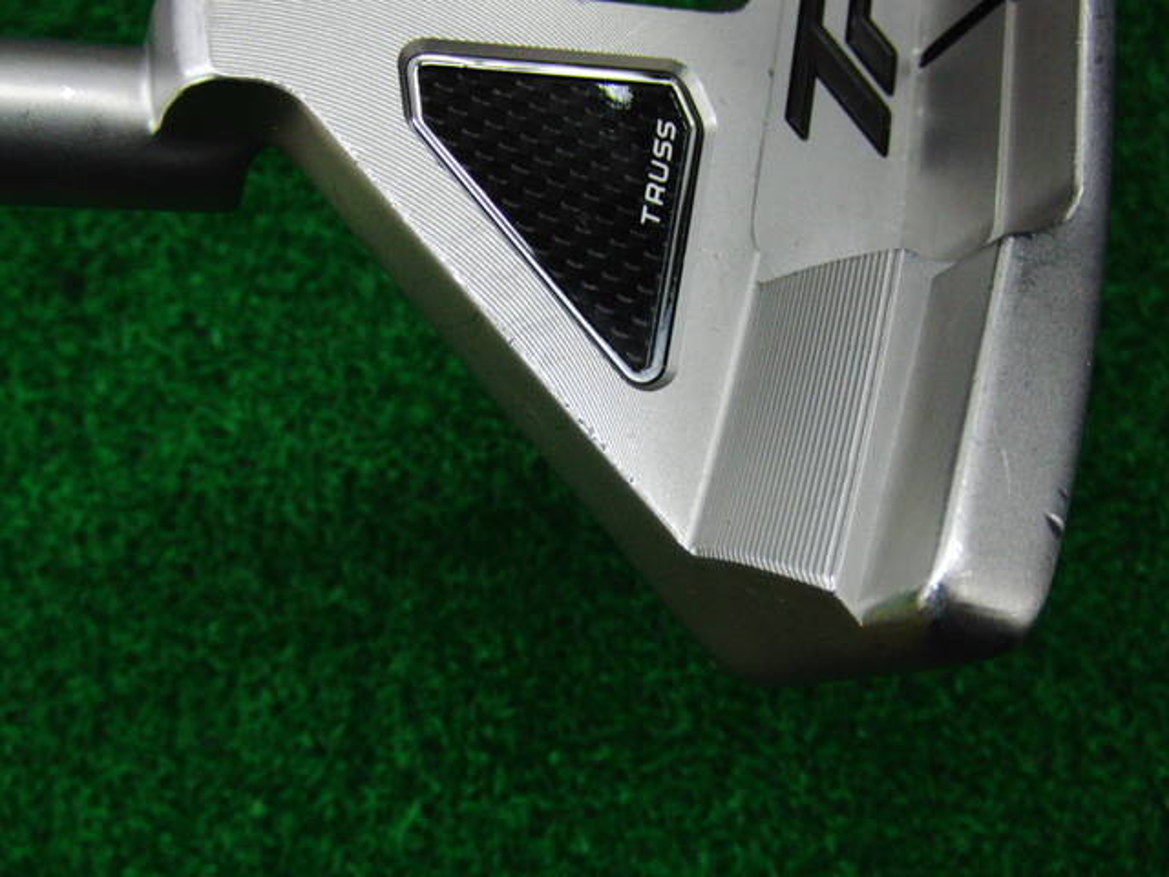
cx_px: 584
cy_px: 438
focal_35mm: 37
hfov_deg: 50.1
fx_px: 1250
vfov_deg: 38.7
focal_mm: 6.42
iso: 400
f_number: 3.6
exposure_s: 1/80
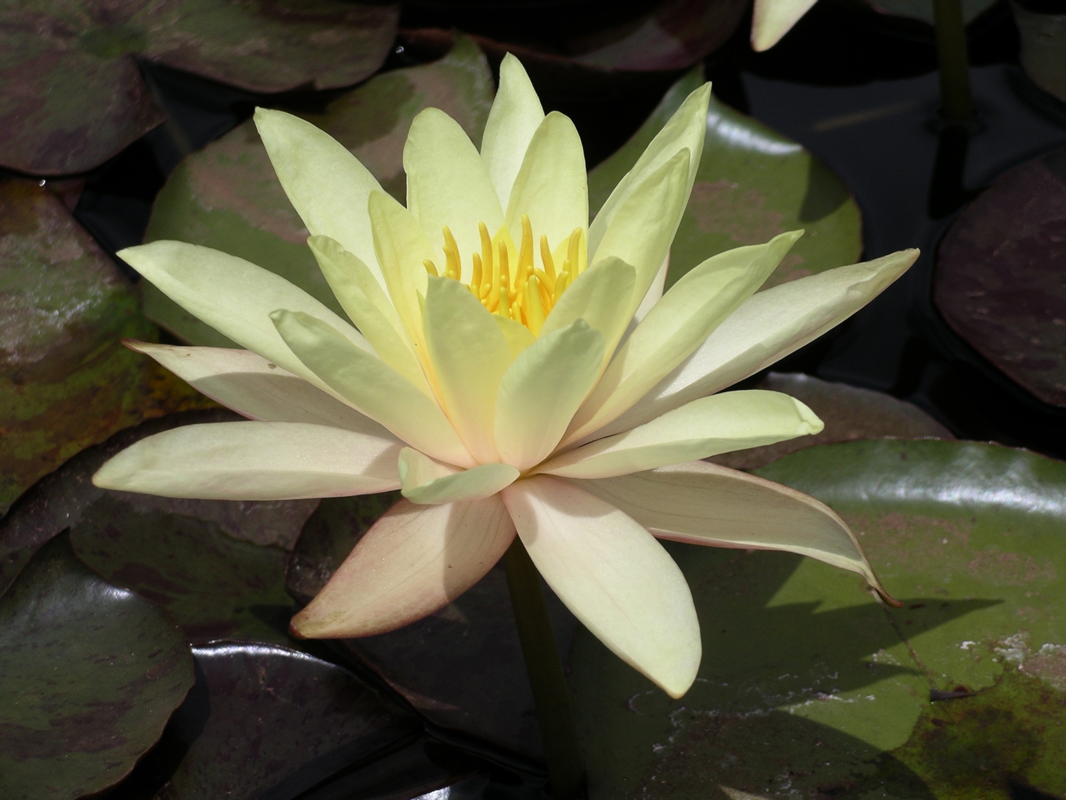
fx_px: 5759
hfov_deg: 10.6
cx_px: 533
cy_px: 400
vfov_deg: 7.9
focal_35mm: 187
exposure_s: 1/1600
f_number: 5
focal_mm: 39
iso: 64
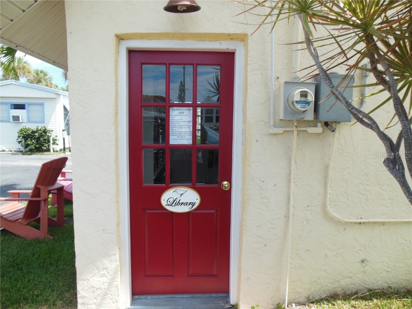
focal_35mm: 25
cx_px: 206
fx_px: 298
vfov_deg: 54.9
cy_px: 154
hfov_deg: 69.4
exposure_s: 1/640
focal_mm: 4.5
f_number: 3.2
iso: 125
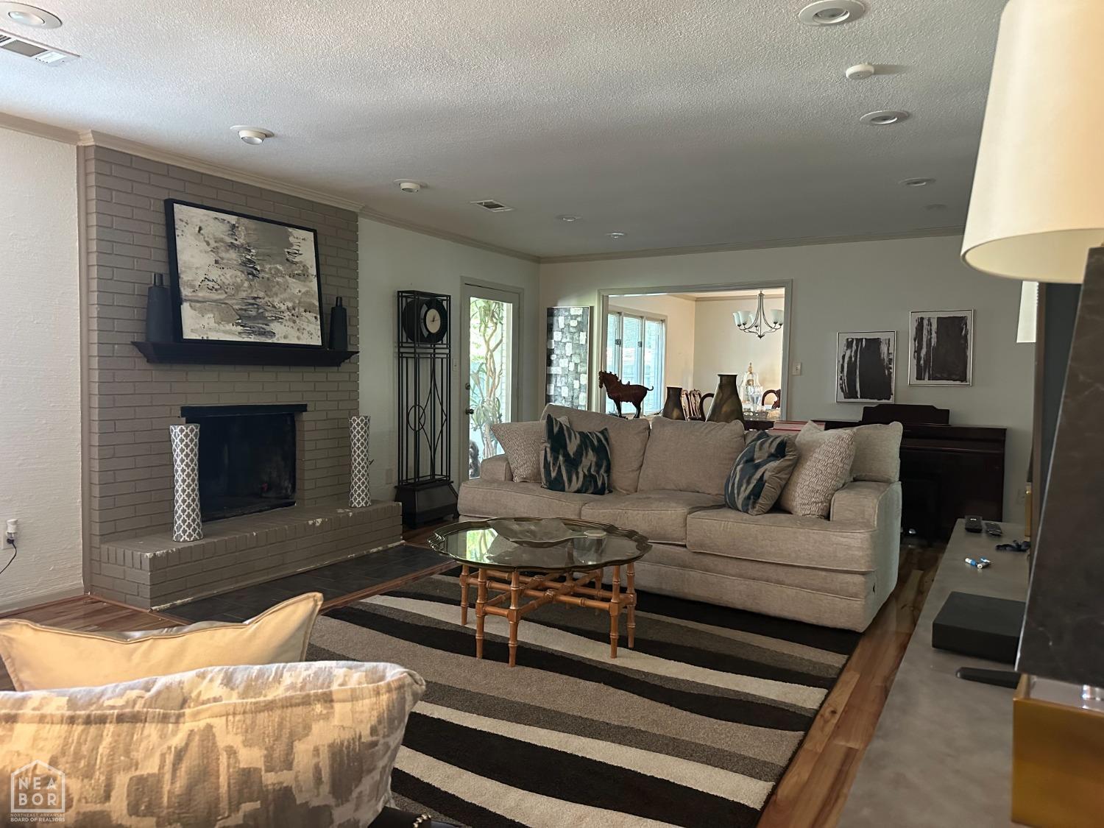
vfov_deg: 56.8
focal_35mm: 24
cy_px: 414
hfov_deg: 71.6
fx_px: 765
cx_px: 552
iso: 640
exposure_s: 1/40
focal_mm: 6.86
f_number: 1.78
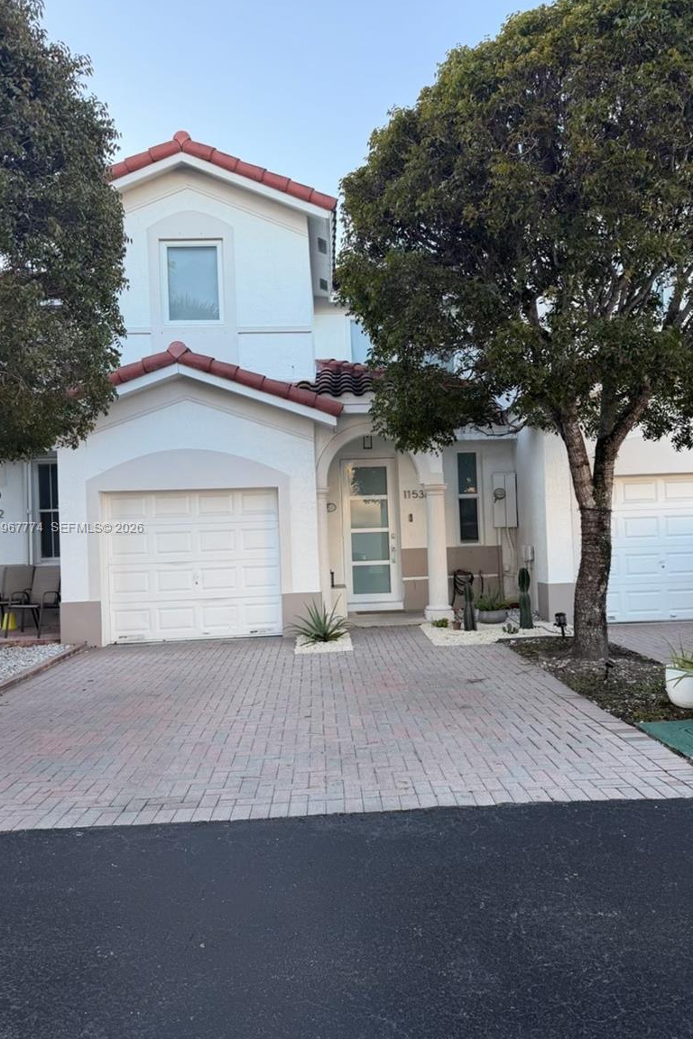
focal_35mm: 26
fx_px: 751
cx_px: 382
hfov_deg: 49.5
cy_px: 529
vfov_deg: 69.4
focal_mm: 6.76
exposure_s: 1/448
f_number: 1.78
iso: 100
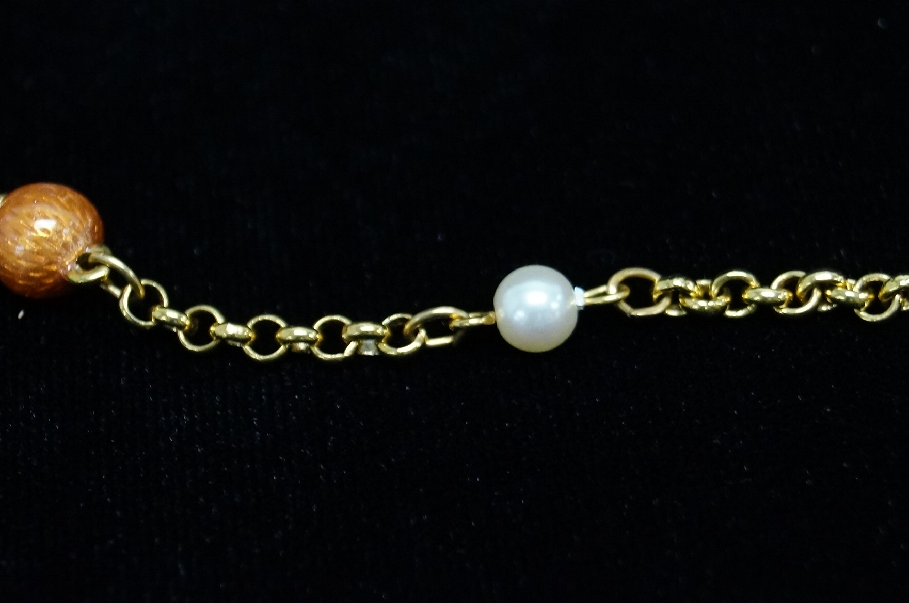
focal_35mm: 115
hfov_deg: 17.9
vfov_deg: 11.9
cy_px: 225
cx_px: 543
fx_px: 2891
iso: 2500
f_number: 5.6
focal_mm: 55
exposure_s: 1/100
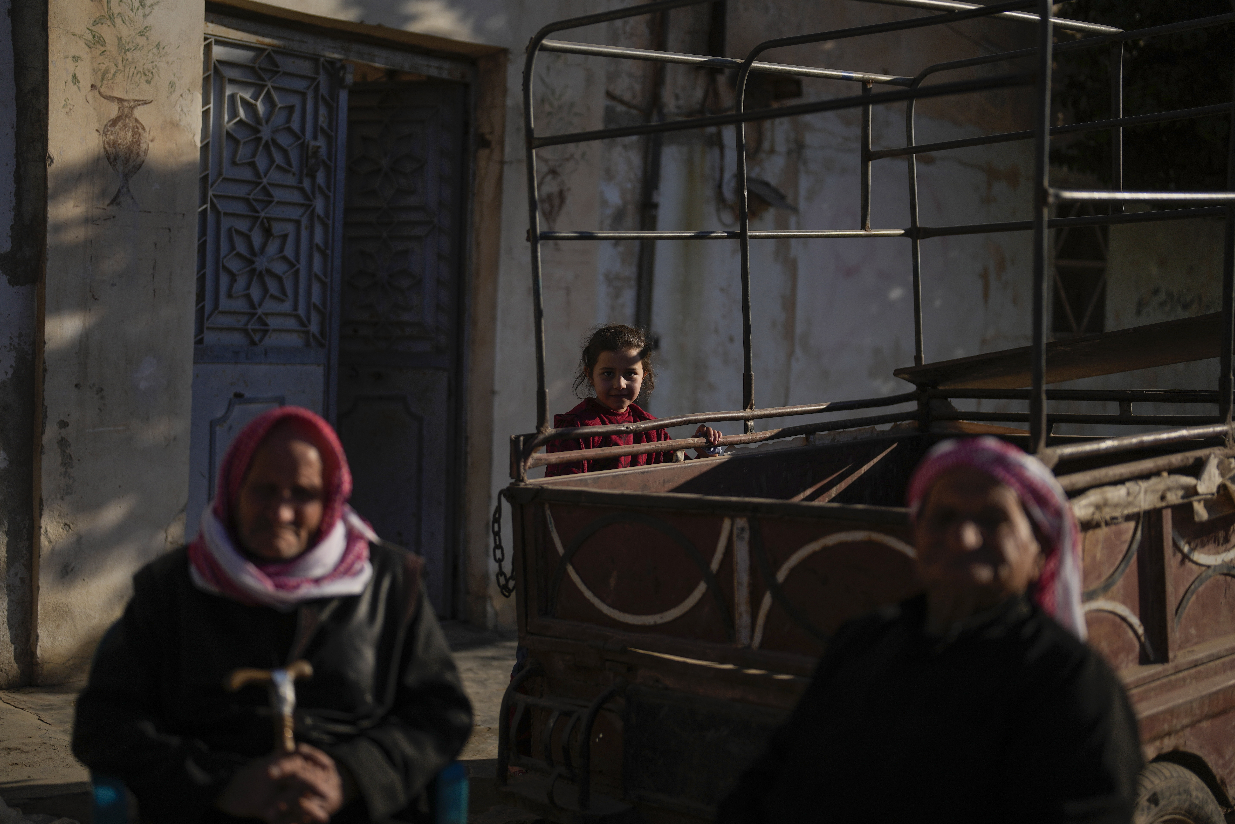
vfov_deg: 27.0
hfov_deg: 39.6
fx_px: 1715
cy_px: 412
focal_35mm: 50
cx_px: 618
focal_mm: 50
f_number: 1.2
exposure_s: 1/32000
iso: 100
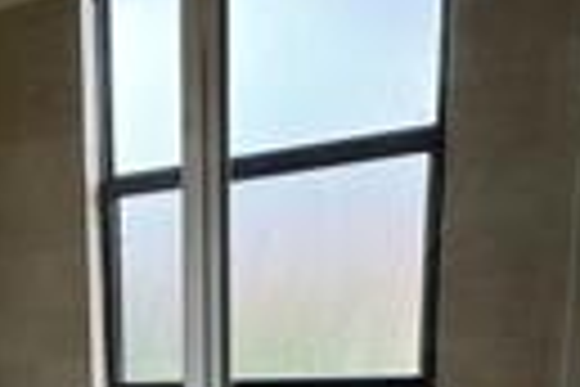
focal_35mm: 45
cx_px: 27
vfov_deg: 26.4
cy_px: 472
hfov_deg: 39.5
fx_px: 725
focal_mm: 2.22
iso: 64
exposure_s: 1/99
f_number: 2.2
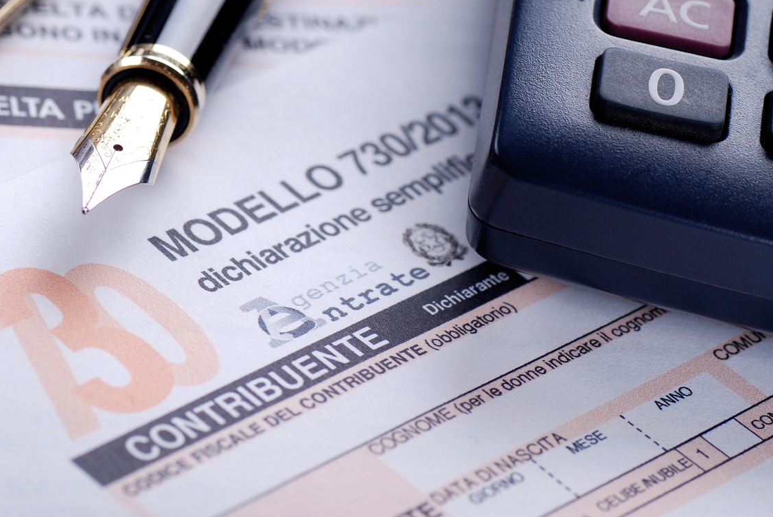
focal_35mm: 203
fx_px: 4363
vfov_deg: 6.8
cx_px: 254
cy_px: 165
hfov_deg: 10.1
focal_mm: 90
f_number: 9
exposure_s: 1/125
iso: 100
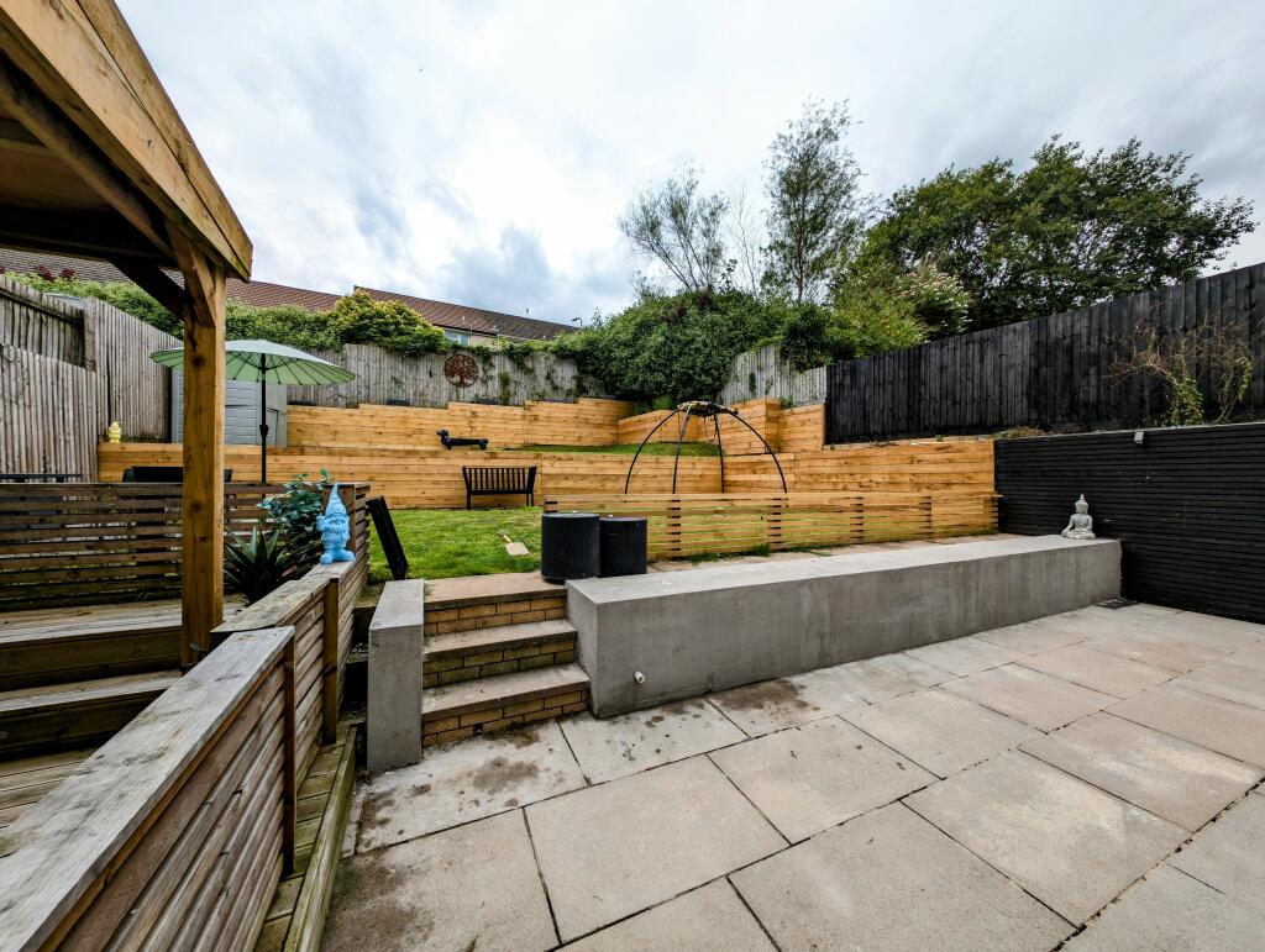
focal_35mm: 12
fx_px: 439
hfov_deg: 110.5
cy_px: 476
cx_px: 632
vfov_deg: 94.6
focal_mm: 2.23
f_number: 1.95
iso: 41
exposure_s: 1/1595
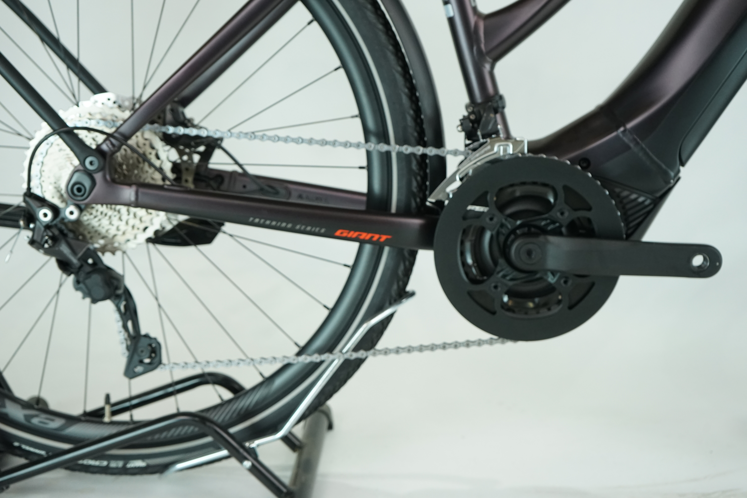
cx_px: 374
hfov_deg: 44.5
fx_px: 913
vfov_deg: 30.5
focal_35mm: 44
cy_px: 249
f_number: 5.6
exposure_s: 1/200
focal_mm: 44
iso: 1600
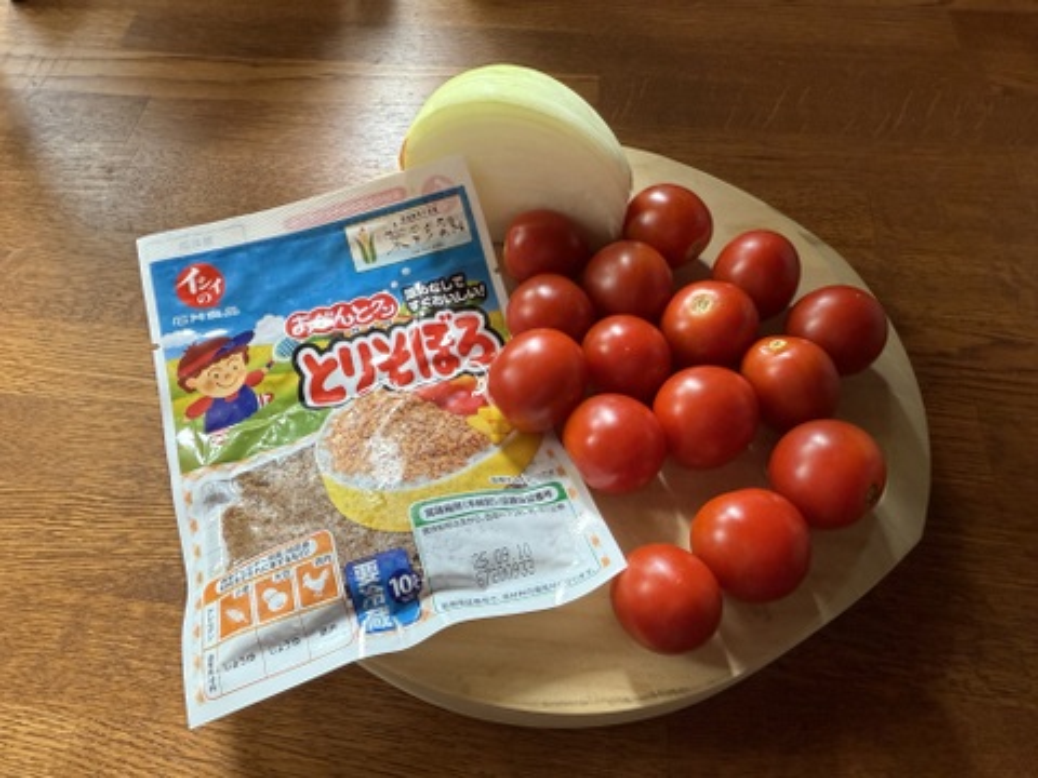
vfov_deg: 56.8
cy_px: 389
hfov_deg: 71.6
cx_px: 519
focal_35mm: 24
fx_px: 720
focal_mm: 2.22
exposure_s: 1/50
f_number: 2.2
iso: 200
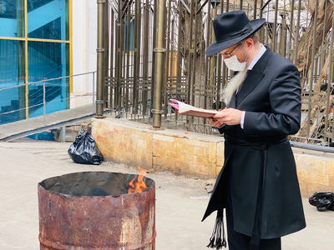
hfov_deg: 36.8
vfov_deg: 28.0
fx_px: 502
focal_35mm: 52
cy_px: 125
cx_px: 167
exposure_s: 1/166
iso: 20
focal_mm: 6
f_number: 2
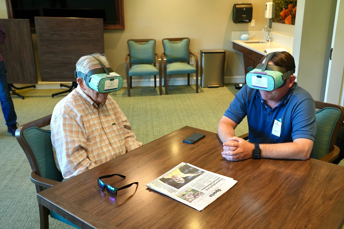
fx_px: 334
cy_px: 114
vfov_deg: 37.9
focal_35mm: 35
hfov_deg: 54.4
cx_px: 172
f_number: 6.3
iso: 1250
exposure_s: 1/125
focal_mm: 35
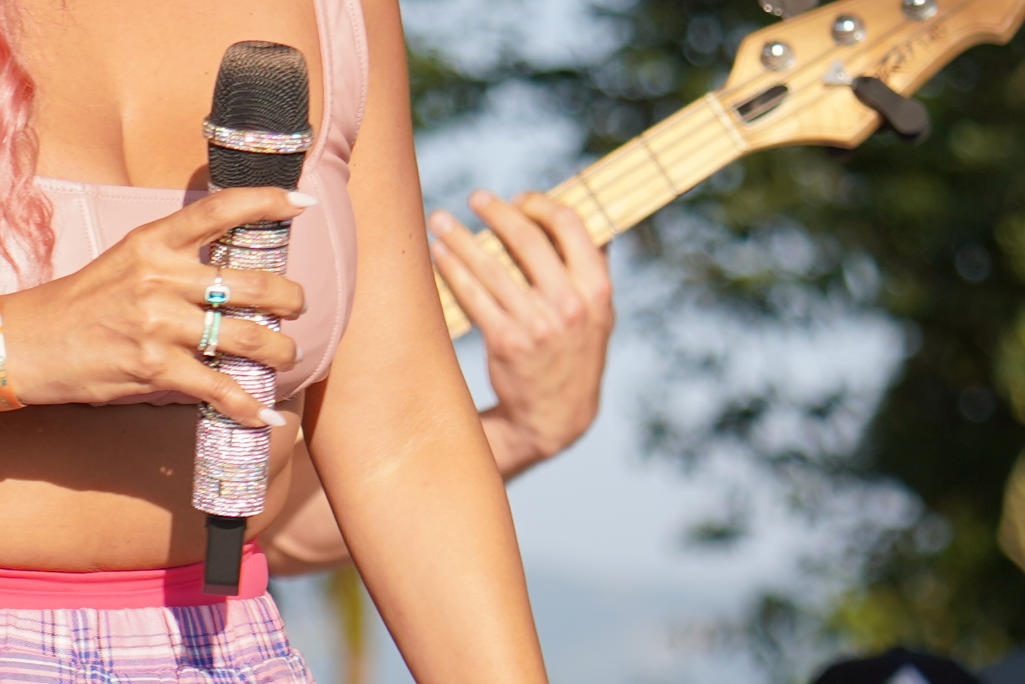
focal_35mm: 426
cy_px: -213
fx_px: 12128
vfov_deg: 3.2
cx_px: -41
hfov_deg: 4.8
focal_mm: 105
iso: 100
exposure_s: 1/500
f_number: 4.5
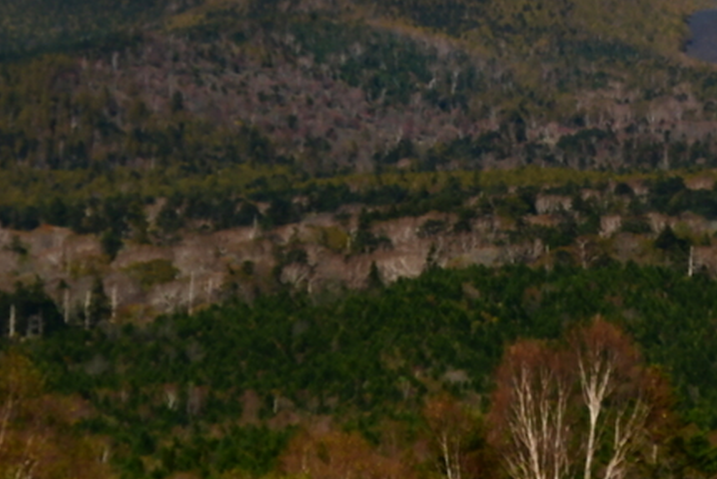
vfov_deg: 7.2
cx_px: 554
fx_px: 3826
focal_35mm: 192
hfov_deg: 10.7
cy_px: 140
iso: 100
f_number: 9
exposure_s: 1/400
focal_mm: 46
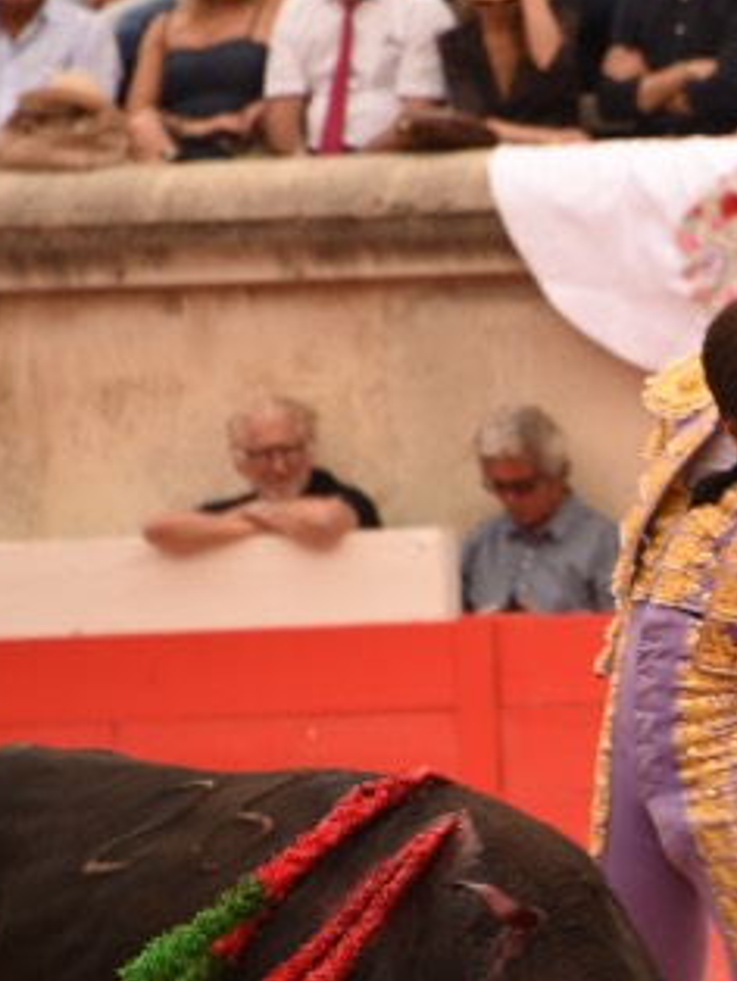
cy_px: 598
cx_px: 1018
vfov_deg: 2.4
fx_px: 23445
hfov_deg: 1.8
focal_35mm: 827
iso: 400
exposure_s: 1/640
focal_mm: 300
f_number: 5.6
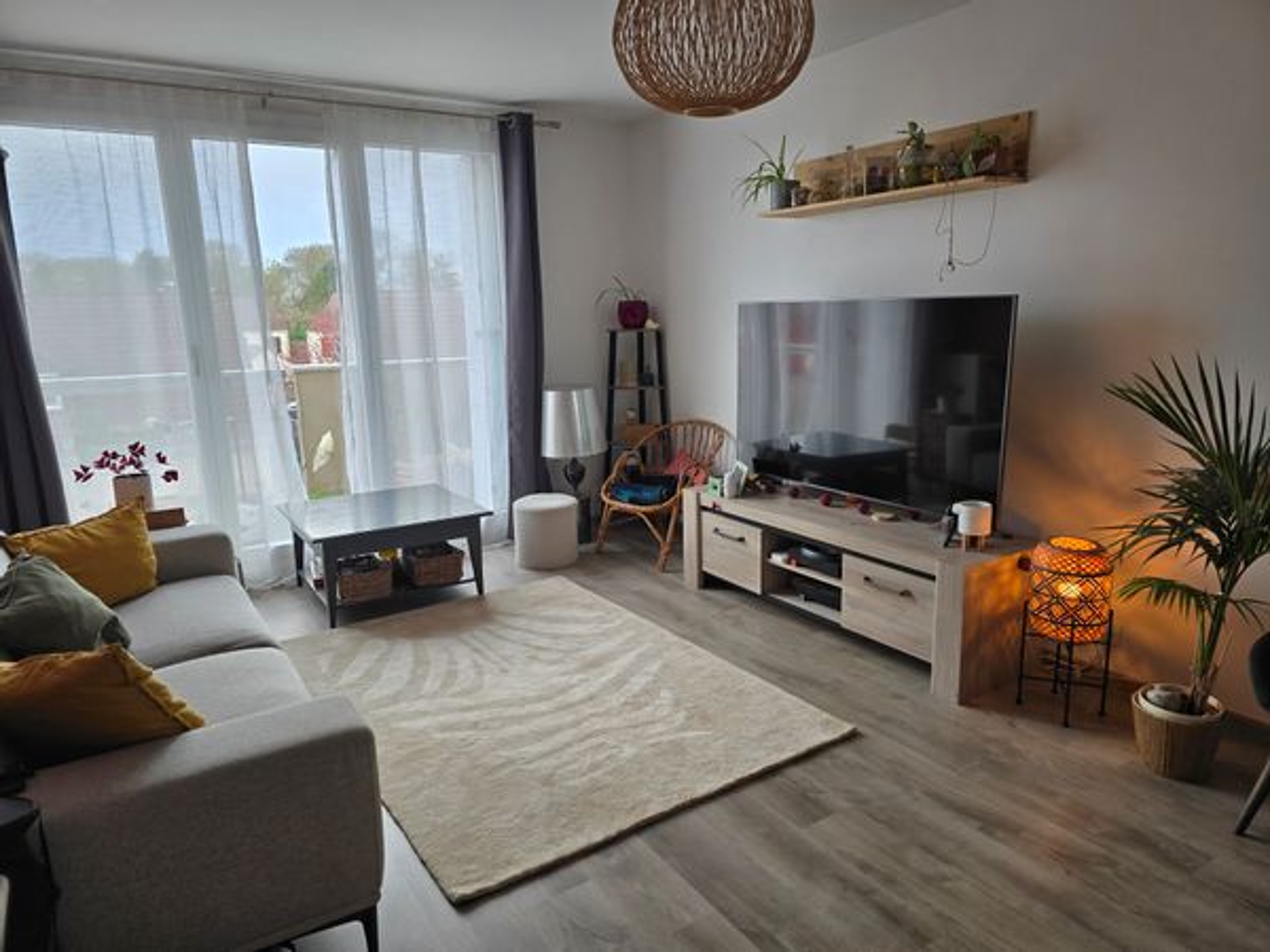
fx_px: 844
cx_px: 635
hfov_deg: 73.9
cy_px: 476
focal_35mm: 23
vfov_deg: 58.9
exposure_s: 1/100
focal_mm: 6.3
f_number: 1.7
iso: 64
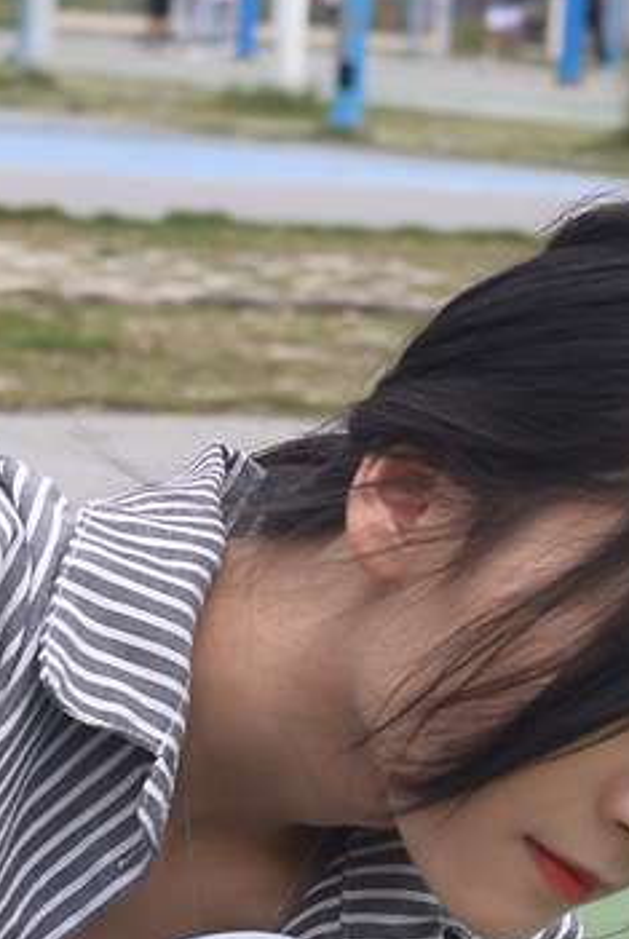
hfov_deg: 7.1
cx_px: 348
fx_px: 5069
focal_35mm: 194
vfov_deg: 10.6
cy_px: 641
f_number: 5.6
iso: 100
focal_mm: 35
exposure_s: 1/500
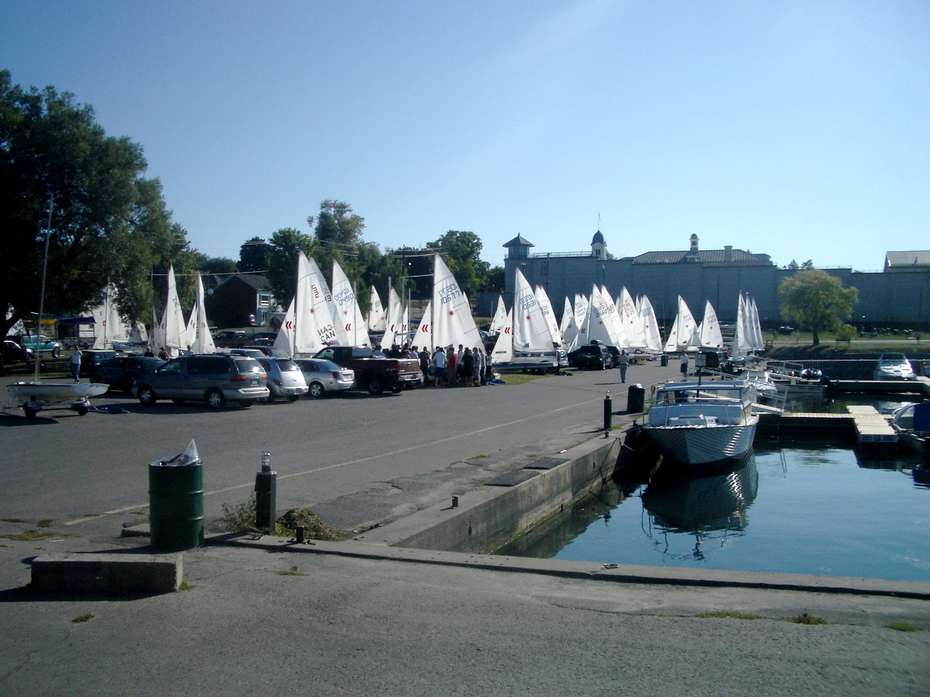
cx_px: 465
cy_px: 348
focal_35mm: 35
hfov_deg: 52.6
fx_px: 940
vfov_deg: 40.7
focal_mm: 5.8
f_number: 4.3
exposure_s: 1/1600
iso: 50
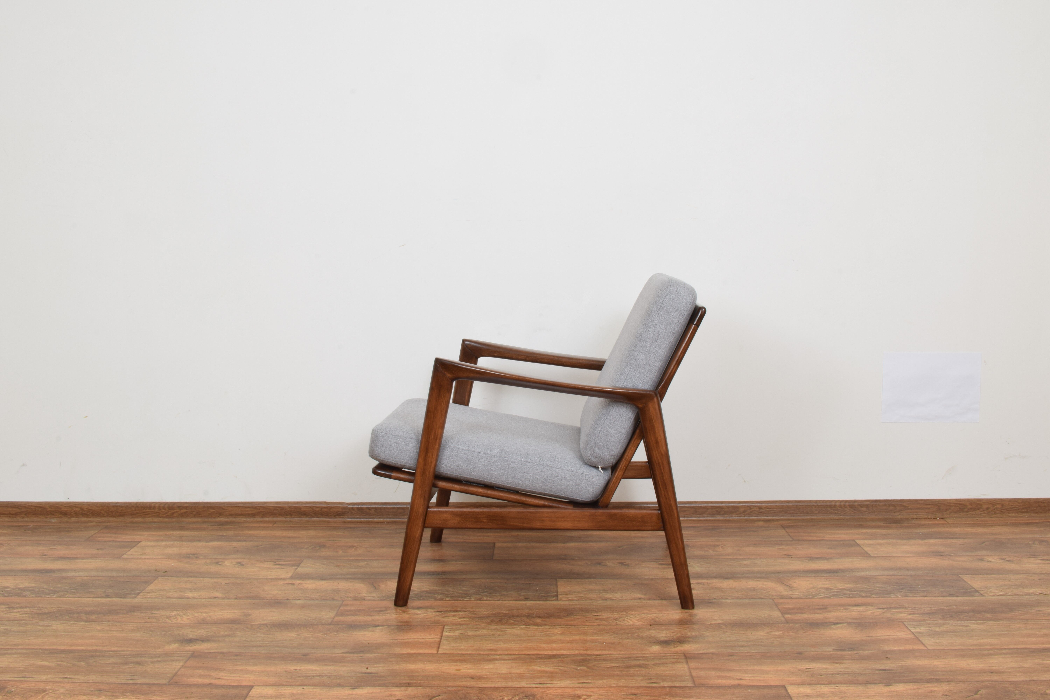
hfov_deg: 53.1
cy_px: 350
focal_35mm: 36
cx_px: 525
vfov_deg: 36.9
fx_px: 1050
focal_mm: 24
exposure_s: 4
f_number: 25
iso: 100
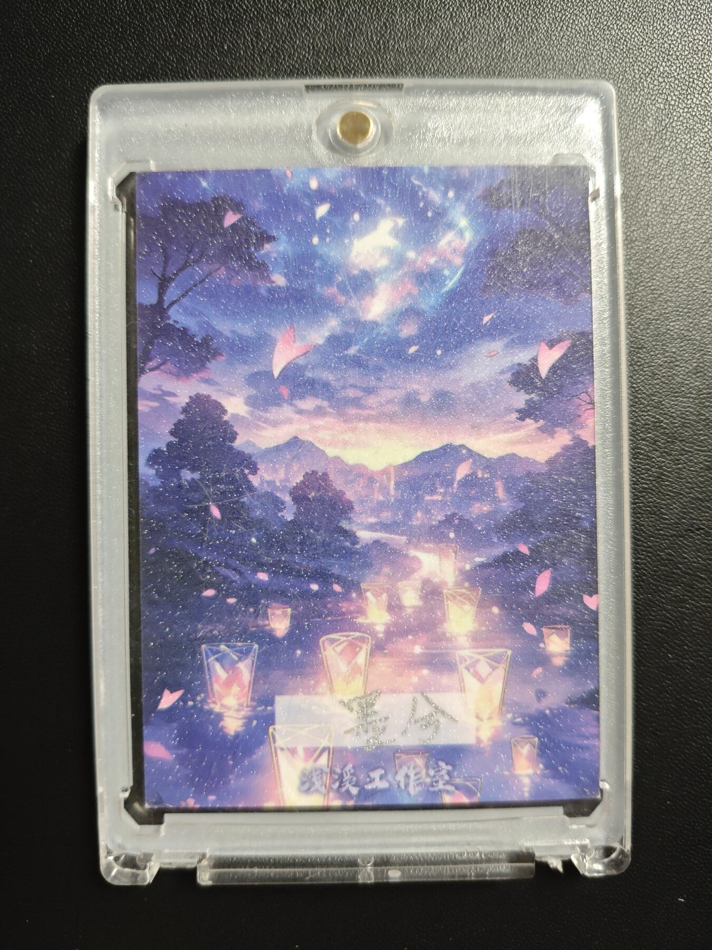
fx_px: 713
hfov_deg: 53.1
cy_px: 475
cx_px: 356
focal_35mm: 26
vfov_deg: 67.3
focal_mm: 4.94
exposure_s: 1/100
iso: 500
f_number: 1.5
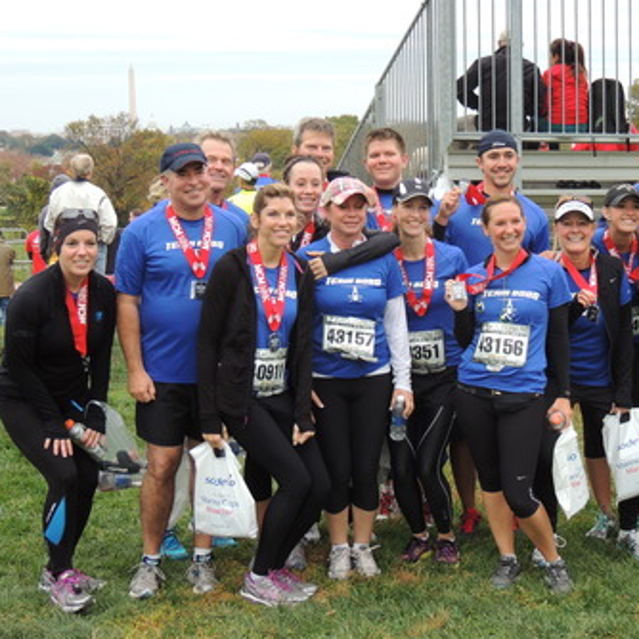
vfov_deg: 30.6
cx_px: 417
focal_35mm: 56
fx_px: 1170
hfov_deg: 30.4
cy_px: 320
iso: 100
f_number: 3.5
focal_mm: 8.3
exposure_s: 1/80
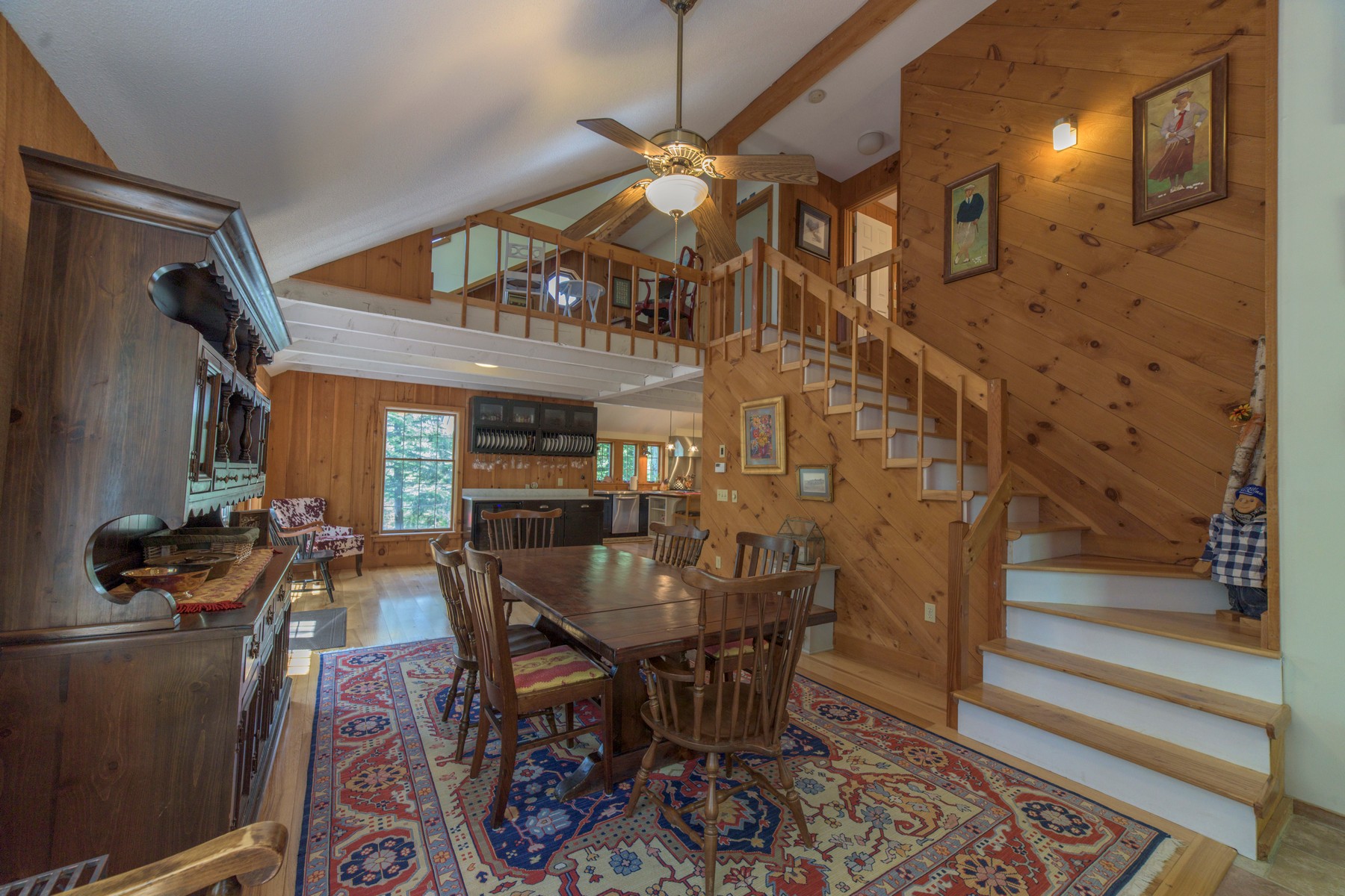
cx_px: 672
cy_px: 448
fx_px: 523
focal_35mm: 14
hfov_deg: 104.3
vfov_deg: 81.2
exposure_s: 1/50
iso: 800
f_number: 6.3
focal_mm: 14
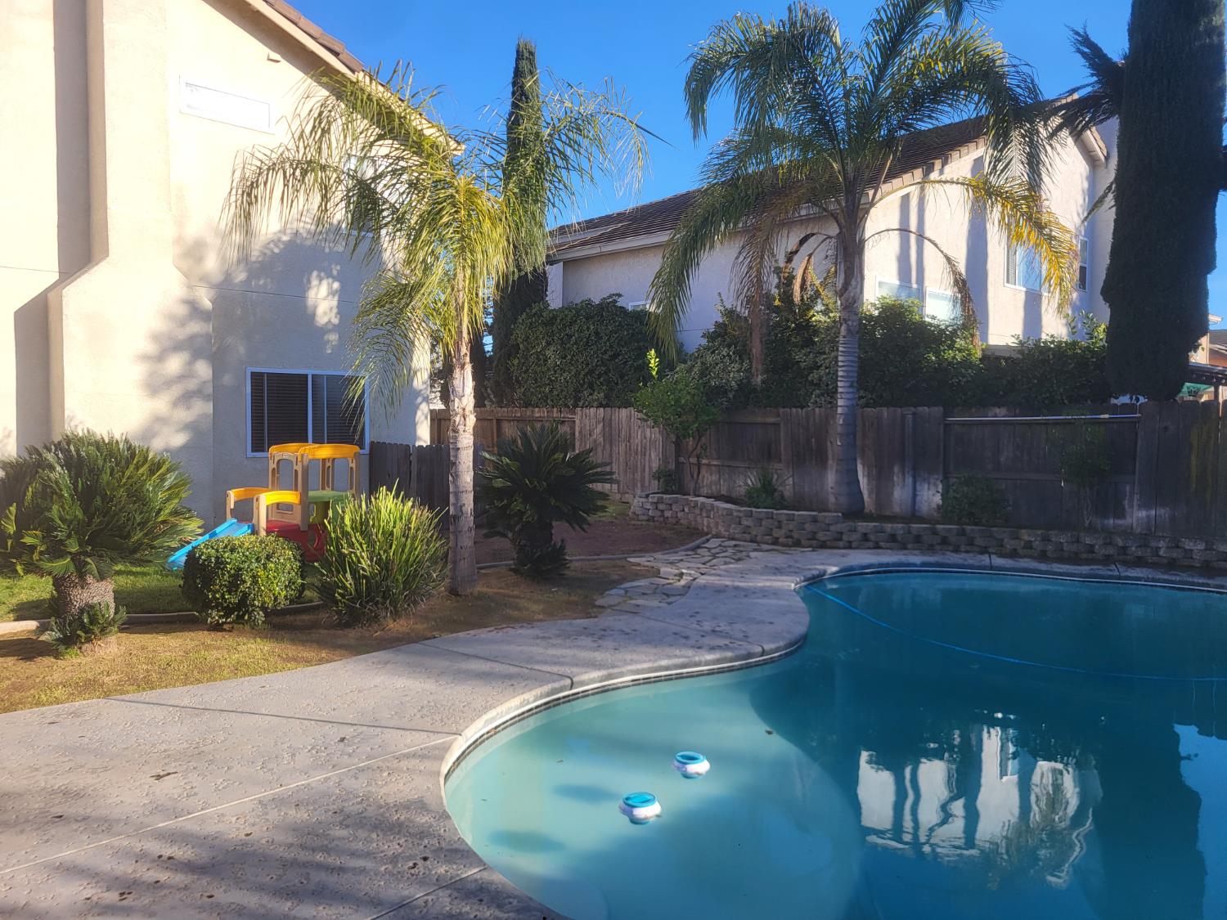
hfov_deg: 67.3
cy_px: 460
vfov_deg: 53.1
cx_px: 614
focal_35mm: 26
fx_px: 922
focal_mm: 5.4
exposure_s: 1/1300
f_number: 1.8
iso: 40
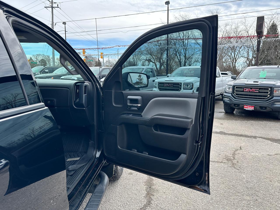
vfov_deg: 56.8
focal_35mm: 24
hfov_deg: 71.6
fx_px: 194
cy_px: 105
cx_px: 140
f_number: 1.78
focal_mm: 6.86
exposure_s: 1/1393
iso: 80
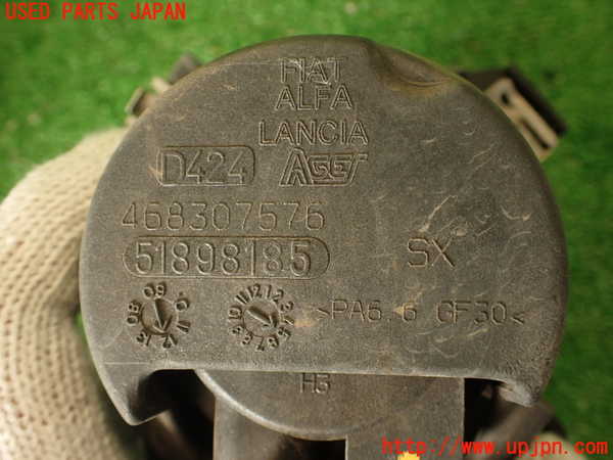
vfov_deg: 46.8
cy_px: 230
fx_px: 531
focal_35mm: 30
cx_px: 306
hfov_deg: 60.0
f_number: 2.3
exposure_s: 1/50
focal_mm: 5.4
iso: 200
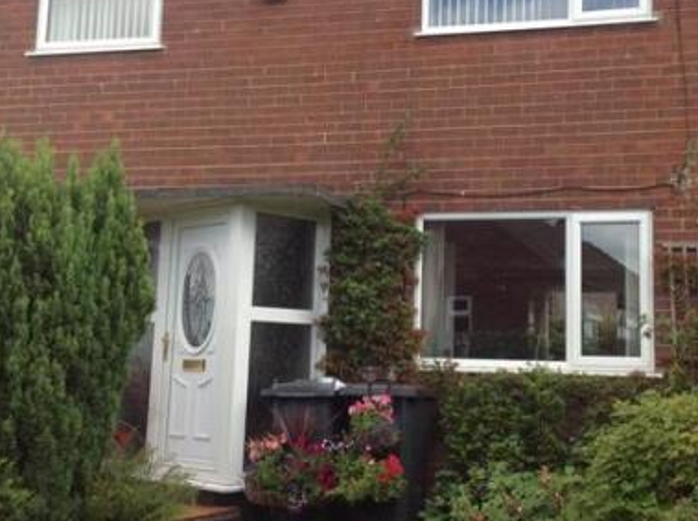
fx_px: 1087
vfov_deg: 26.9
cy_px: 216
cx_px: 413
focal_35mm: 54
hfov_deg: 35.5
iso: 50
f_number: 2.4
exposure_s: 1/512
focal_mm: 4.28
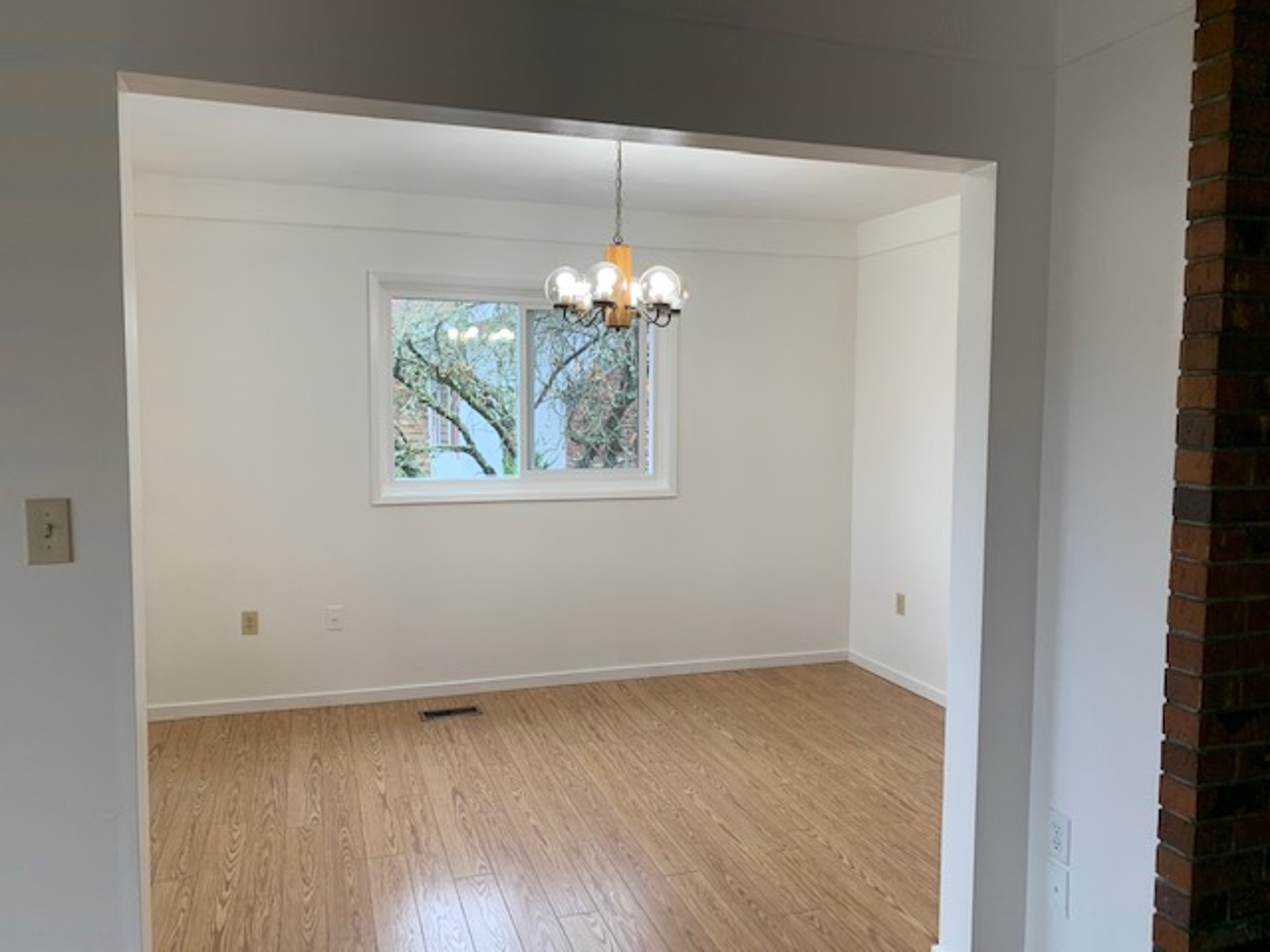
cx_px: 635
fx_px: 954
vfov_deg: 53.1
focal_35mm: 26
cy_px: 476
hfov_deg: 67.3
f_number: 1.8
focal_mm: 4.25
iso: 100
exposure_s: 1/121
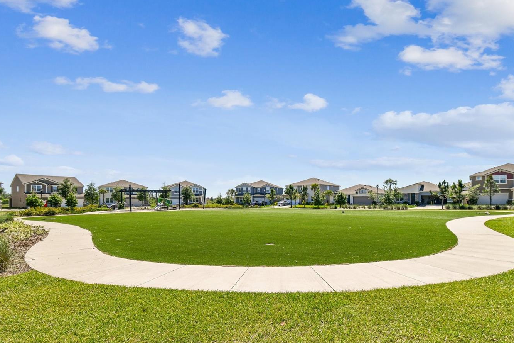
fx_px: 257
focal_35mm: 18
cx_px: 272
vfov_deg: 67.0
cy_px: 198
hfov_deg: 89.9
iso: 100
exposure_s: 1/320
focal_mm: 10
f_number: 7.1
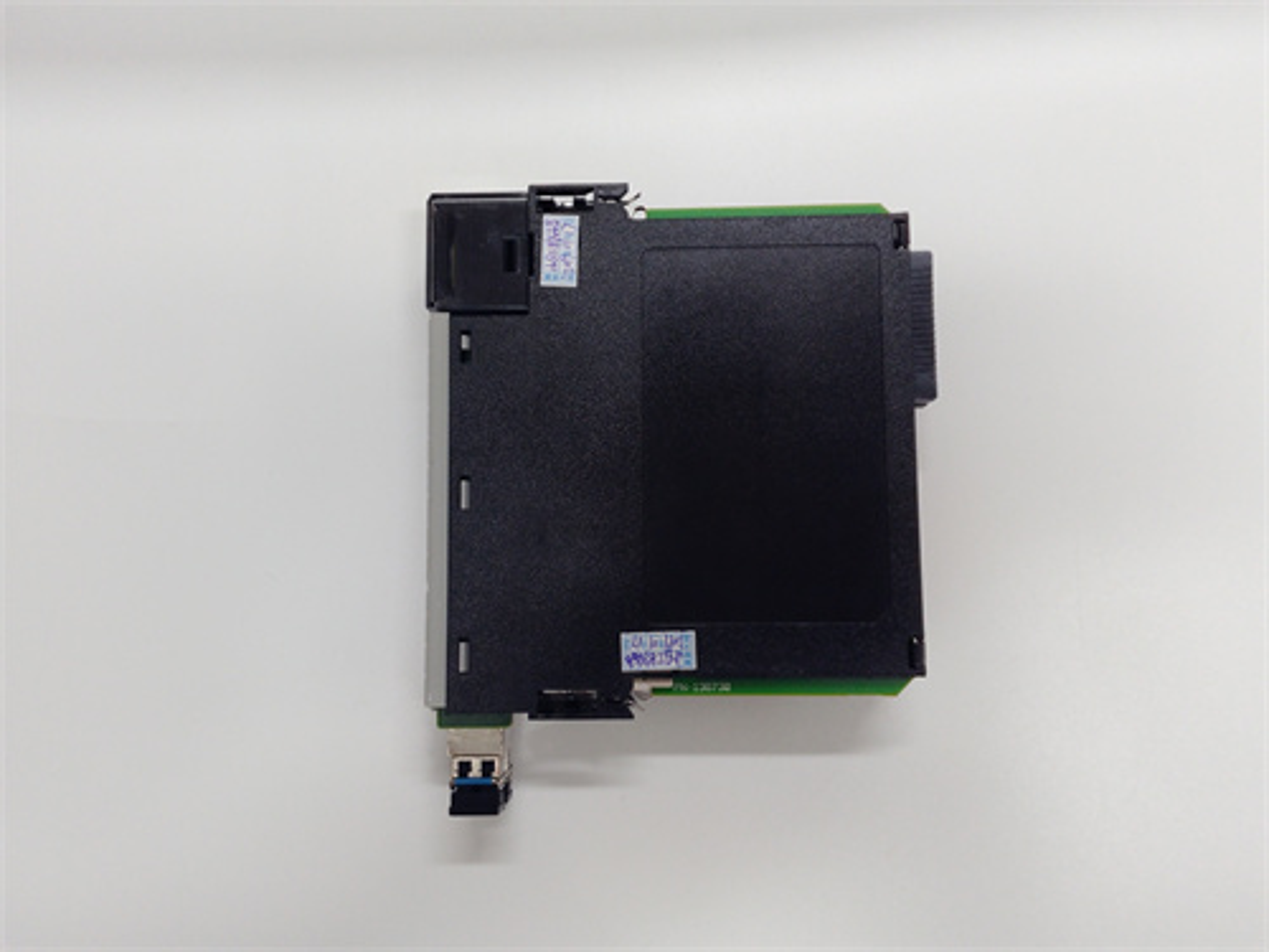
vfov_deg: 51.4
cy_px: 476
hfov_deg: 65.3
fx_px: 990
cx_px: 634
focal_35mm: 27
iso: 129
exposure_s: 1/30
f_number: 2
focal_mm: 3.79
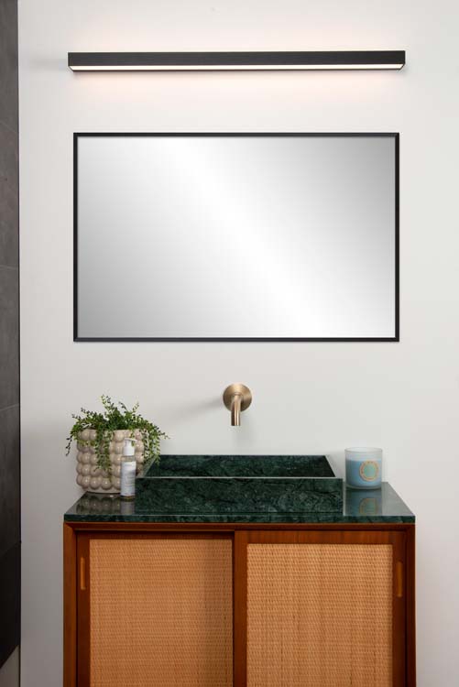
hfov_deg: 31.9
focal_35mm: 42
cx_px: 230
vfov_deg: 46.4
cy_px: 344
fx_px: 802
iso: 125
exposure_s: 1/15
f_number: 16
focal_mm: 42
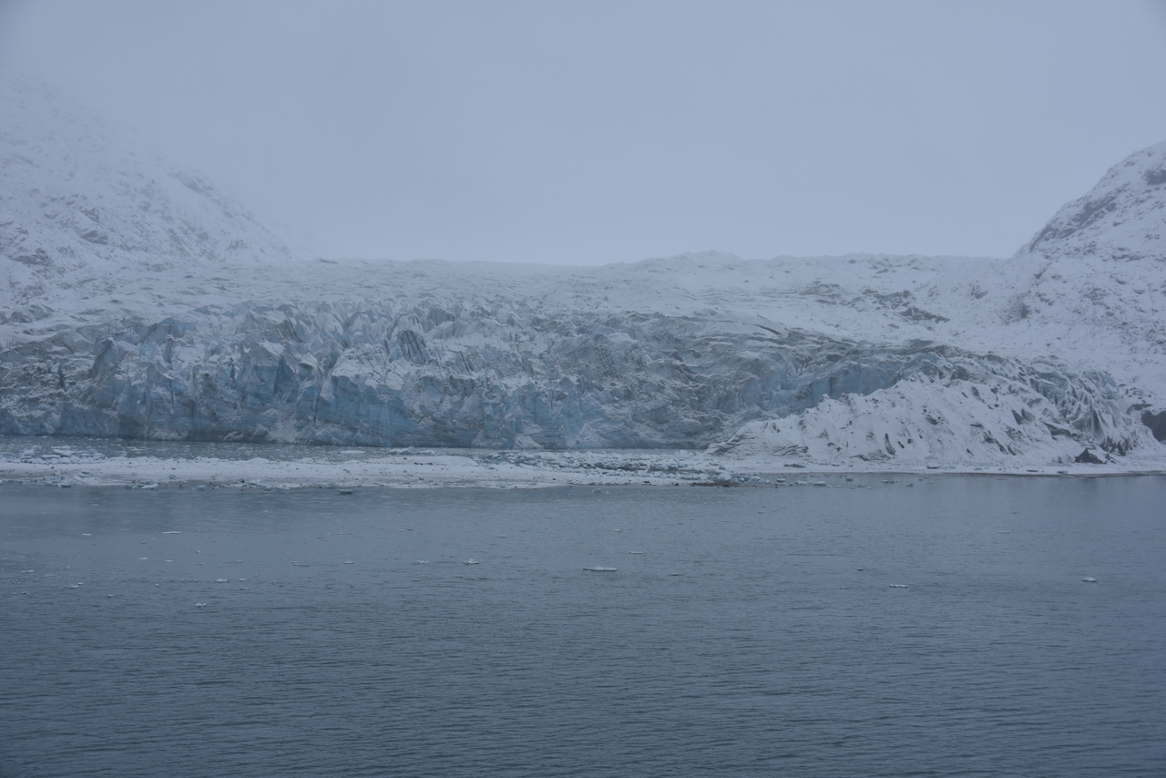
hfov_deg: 36.2
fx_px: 1782
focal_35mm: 55
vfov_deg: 24.6
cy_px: 389
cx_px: 583
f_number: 7.1
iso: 100
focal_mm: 55
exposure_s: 1/200
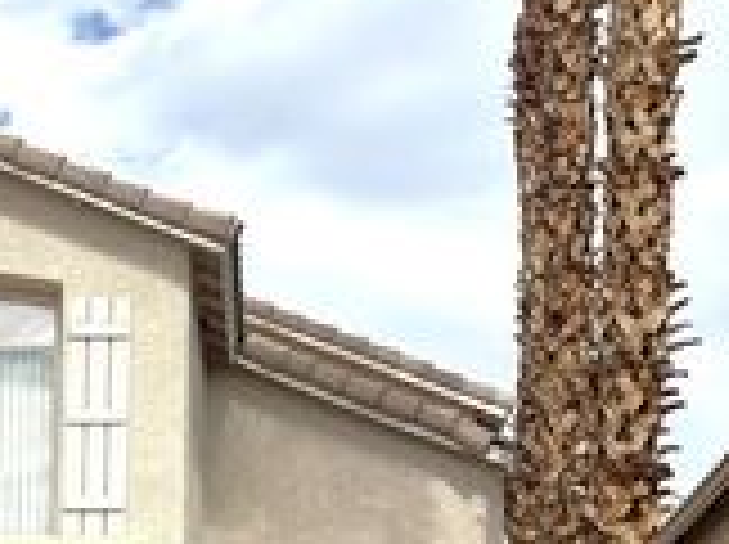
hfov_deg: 18.1
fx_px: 2208
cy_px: 632
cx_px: -54
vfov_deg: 13.7
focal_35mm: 105
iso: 50
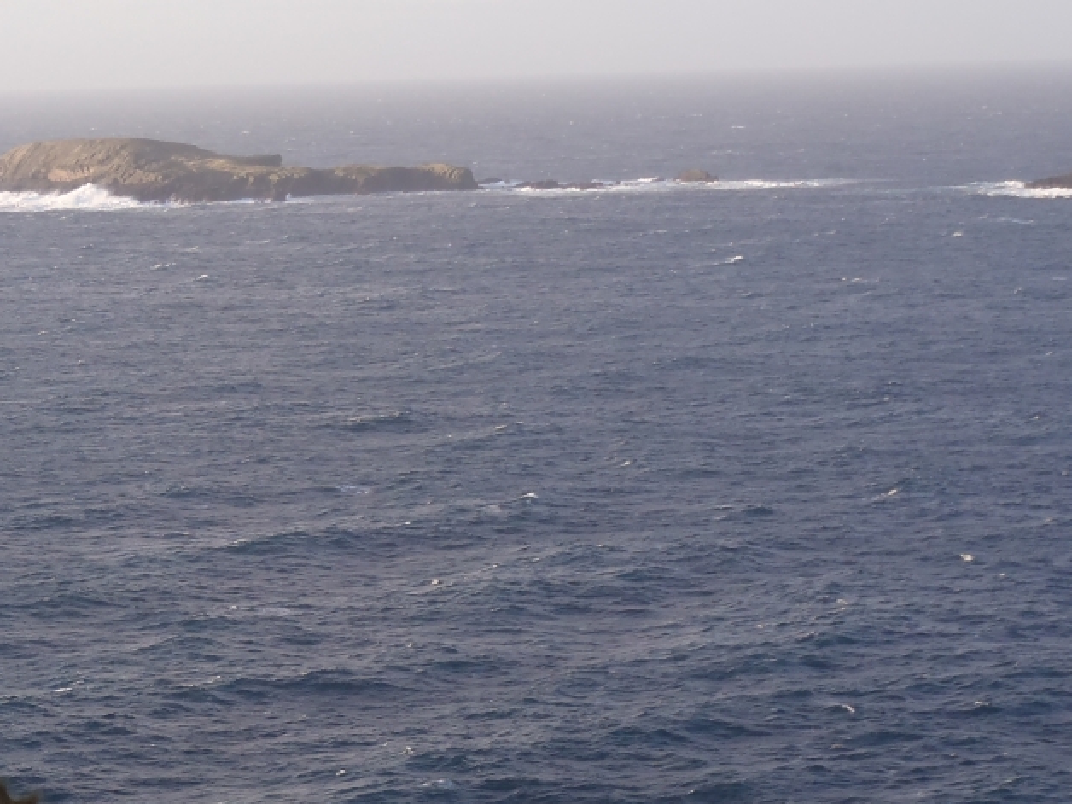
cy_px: 372
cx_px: 297
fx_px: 3437
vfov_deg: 13.3
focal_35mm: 111
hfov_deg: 17.6
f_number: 4.7
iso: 80
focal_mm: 11.76
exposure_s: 1/125
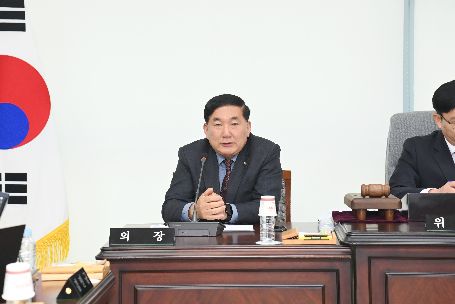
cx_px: 228
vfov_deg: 11.4
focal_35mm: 120
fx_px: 1517
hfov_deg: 17.1
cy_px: 152
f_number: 6.3
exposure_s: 1/250
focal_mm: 120
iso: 2500
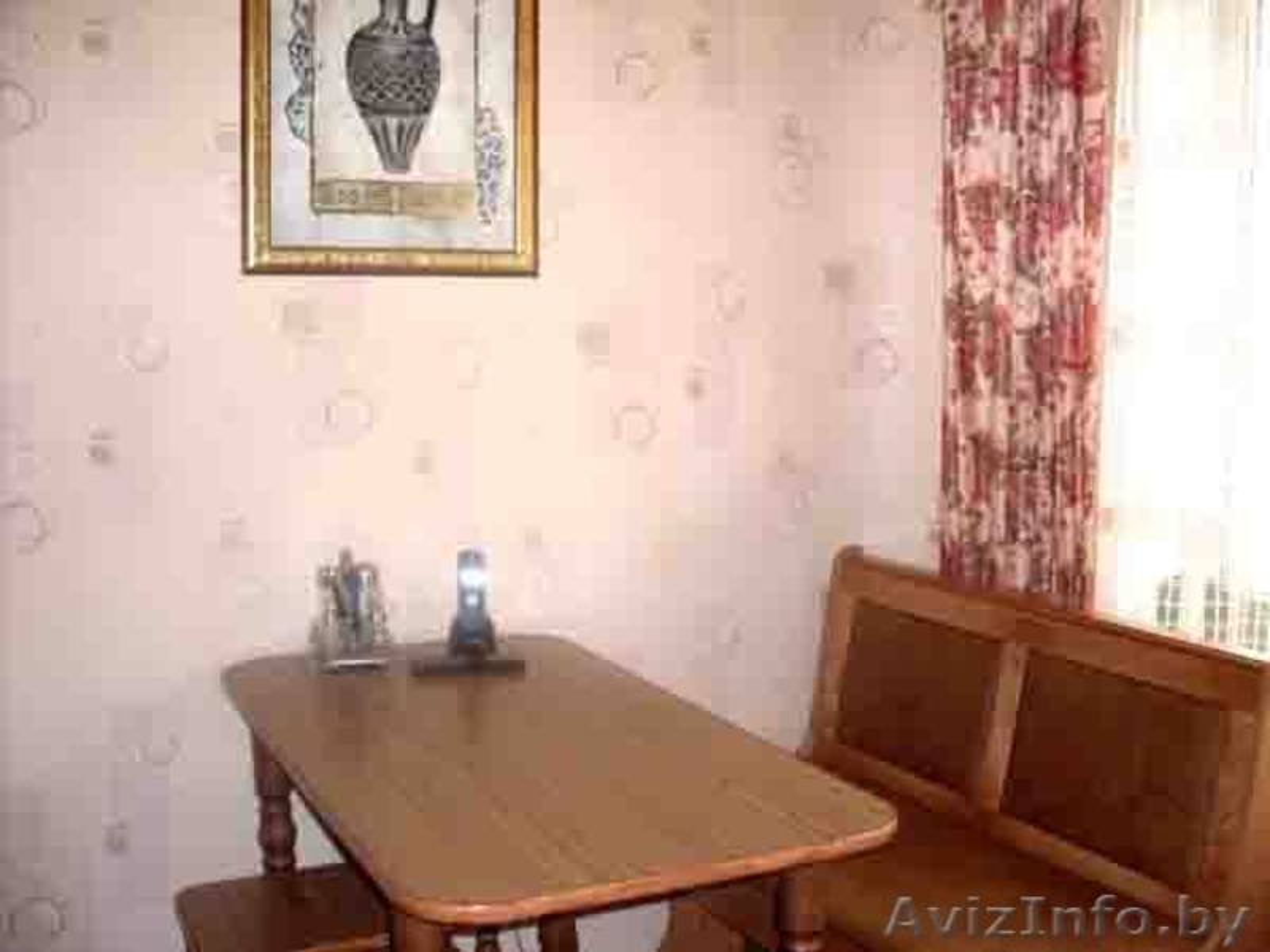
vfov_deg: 37.7
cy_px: 476
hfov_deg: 49.0
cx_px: 635
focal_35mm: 38
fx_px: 1394
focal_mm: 6.3
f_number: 2.8
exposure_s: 1/45
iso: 100
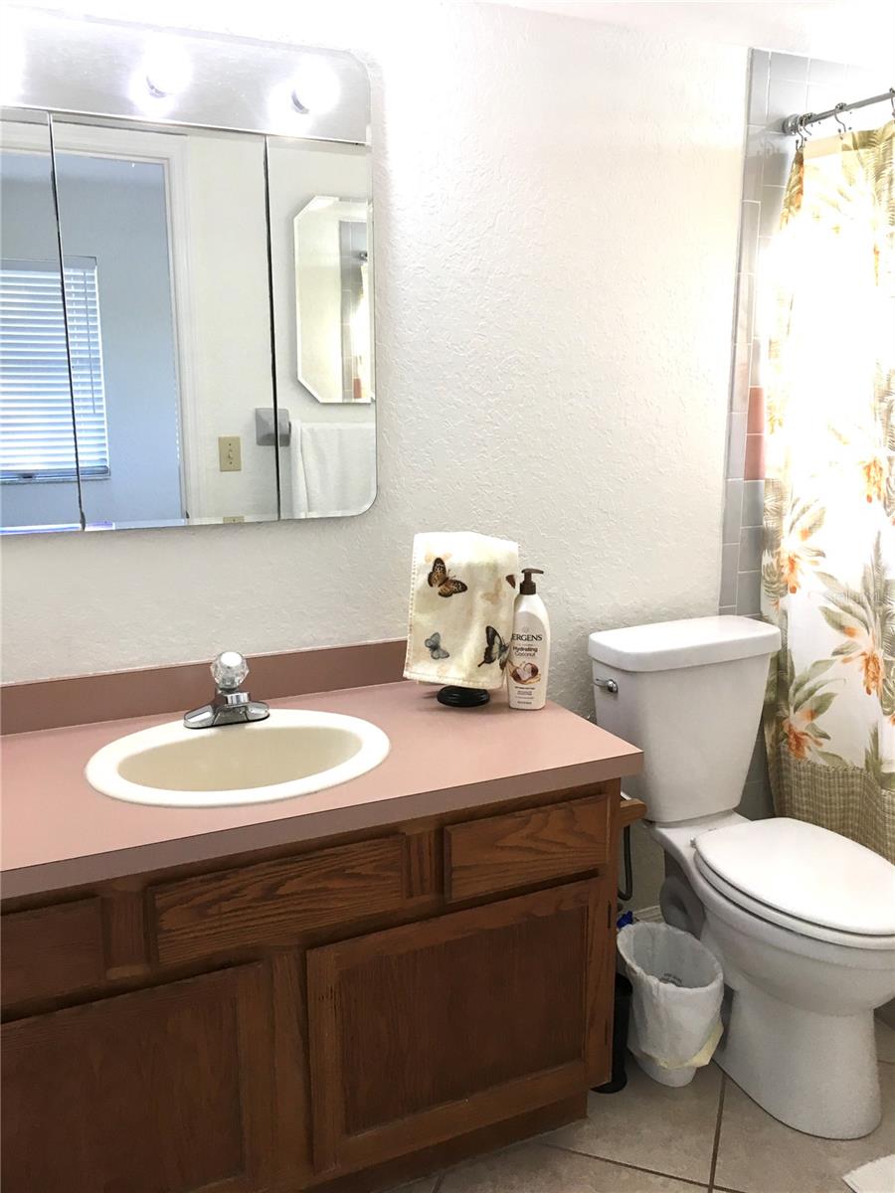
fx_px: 1000
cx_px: 448
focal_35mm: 29
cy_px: 596
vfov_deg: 61.7
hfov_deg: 48.2
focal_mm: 4.15
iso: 32
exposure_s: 1/30
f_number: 2.2
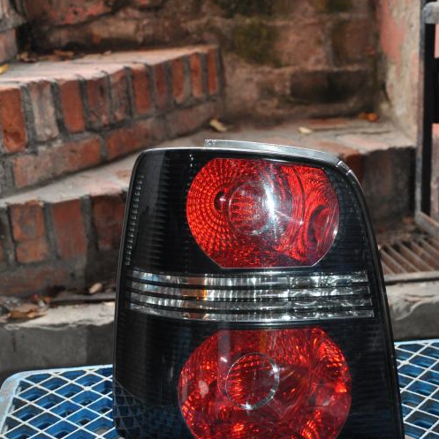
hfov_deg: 31.6
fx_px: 775
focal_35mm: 54
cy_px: 244
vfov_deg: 31.6
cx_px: 219
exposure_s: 1/60
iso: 800
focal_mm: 28
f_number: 4
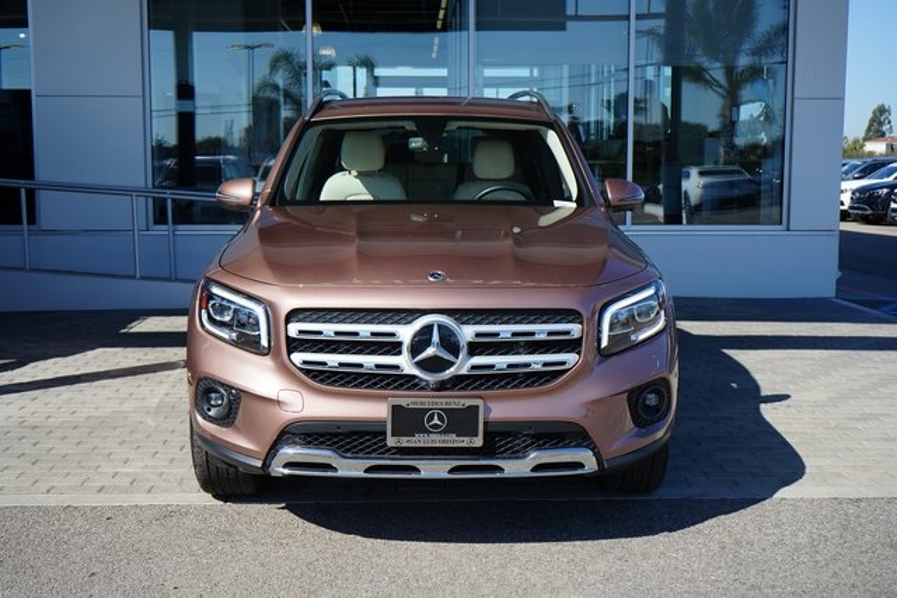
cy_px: 299
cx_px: 448
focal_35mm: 41
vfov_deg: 32.6
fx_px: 1022
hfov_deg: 47.4
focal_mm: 41
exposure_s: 1/2000
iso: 1000
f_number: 8
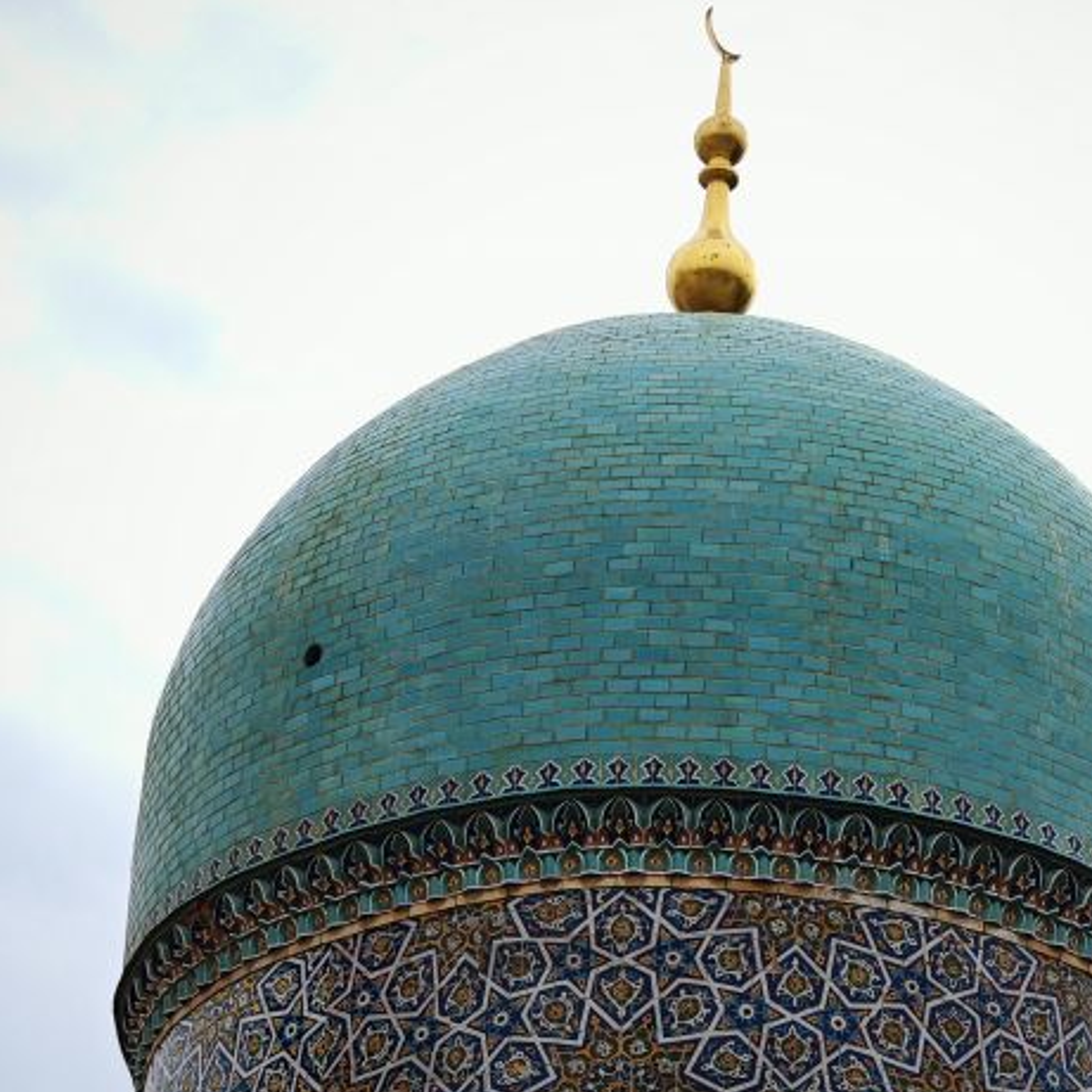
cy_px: 660
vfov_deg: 14.1
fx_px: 4426
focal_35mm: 124
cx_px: 711
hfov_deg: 14.0
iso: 50
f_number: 2.6
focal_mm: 15.38
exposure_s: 1/110
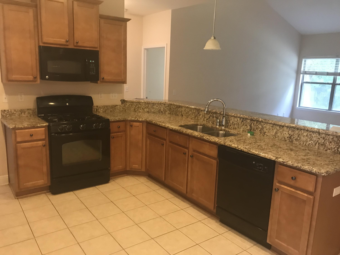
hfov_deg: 63.4
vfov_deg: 49.7
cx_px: 170
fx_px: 275
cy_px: 128
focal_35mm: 28
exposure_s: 1/15
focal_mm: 3.99
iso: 80
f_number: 1.8
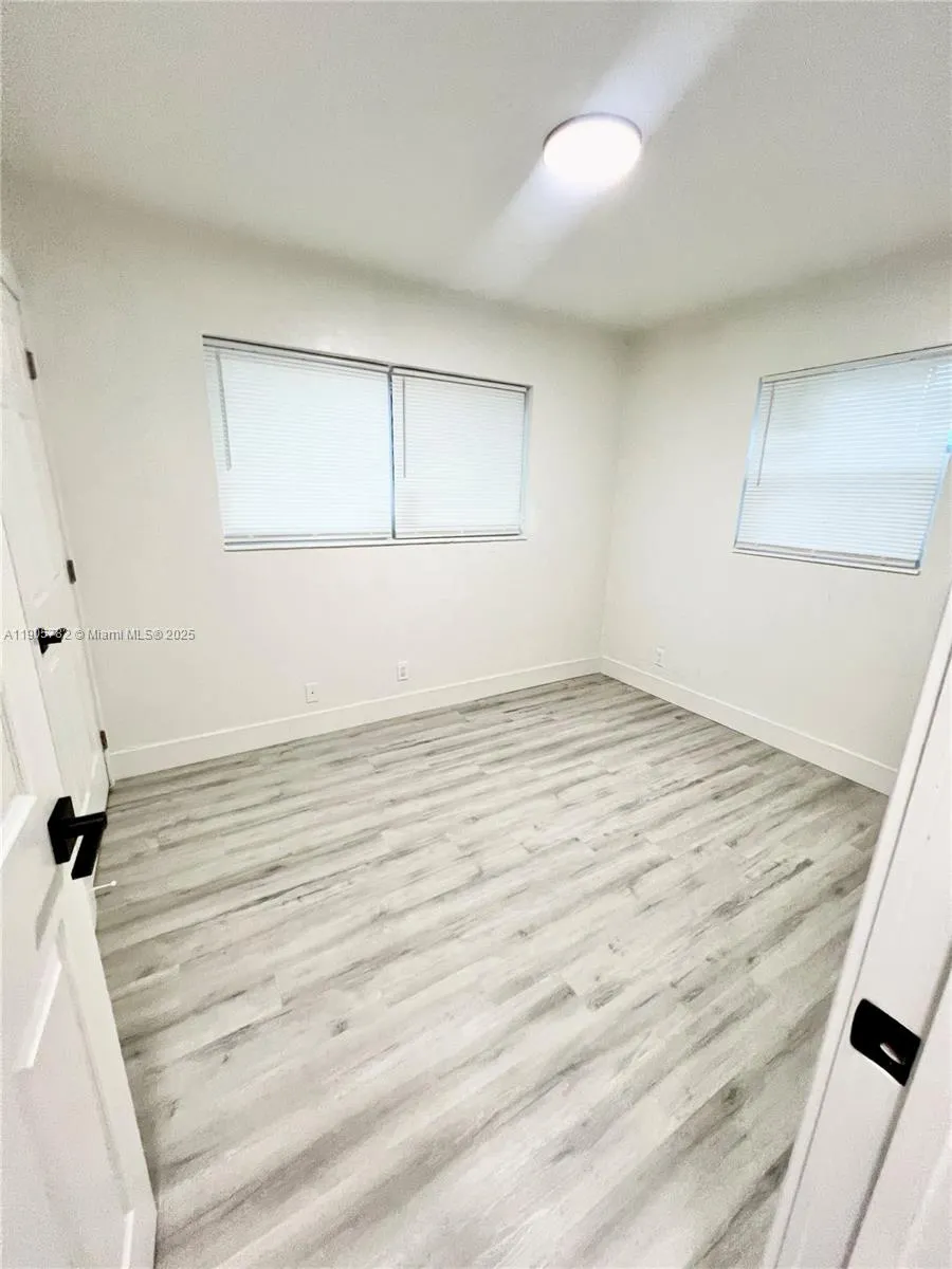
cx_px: 476
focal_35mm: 13
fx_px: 477
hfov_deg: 89.9
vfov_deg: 106.2
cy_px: 634
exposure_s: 1/120
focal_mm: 1.57
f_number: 1.8
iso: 200
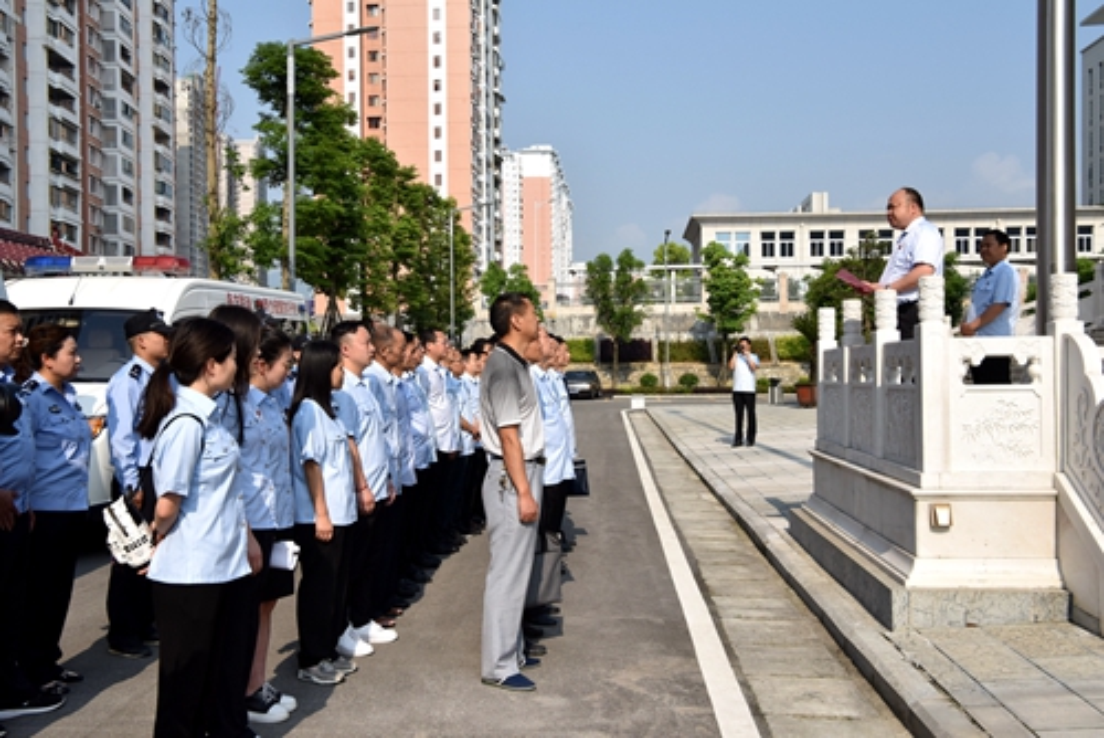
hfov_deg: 50.7
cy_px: 369
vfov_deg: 35.1
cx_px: 552
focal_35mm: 38
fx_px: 1166
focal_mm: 38
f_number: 14
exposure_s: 1/800
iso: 800
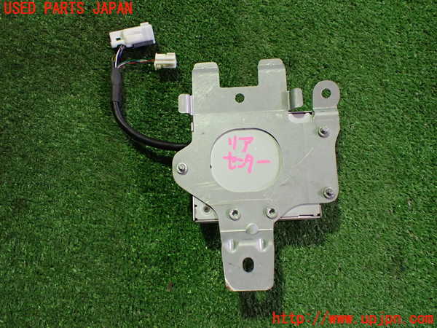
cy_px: 164
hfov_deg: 60.0
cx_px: 218
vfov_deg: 46.8
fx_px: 379
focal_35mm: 30
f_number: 2.3
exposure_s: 1/60
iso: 800
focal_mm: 5.4
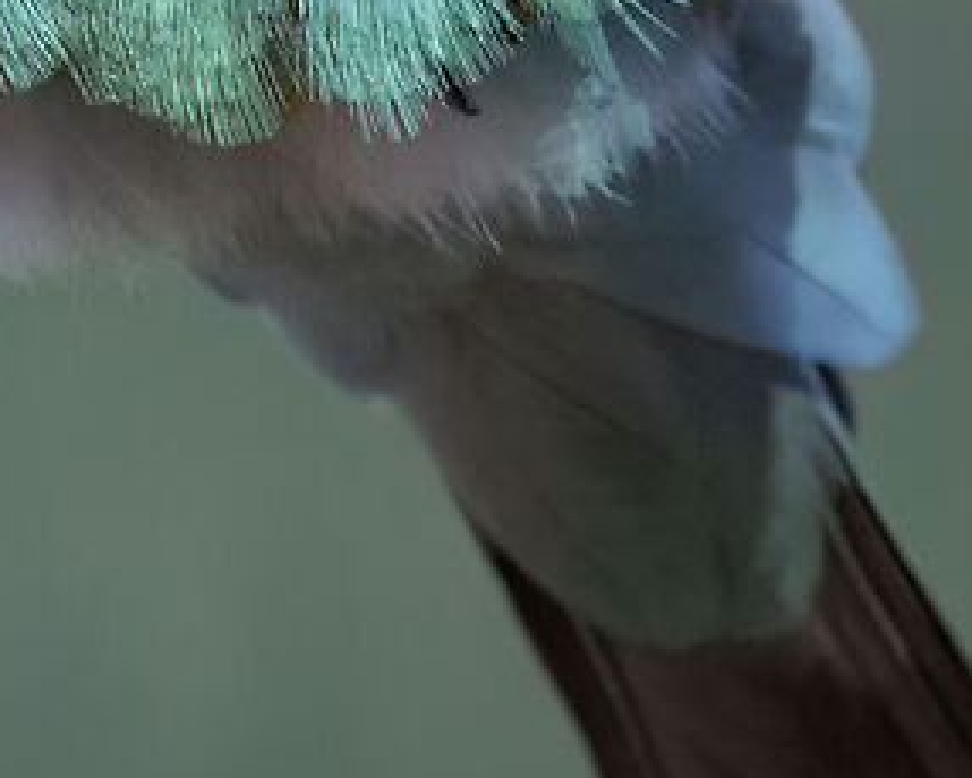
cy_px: -465
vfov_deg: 0.3
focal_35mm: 5904
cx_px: 1754
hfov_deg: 0.3
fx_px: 169901
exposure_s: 1/2000
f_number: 10
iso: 2000
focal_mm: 500
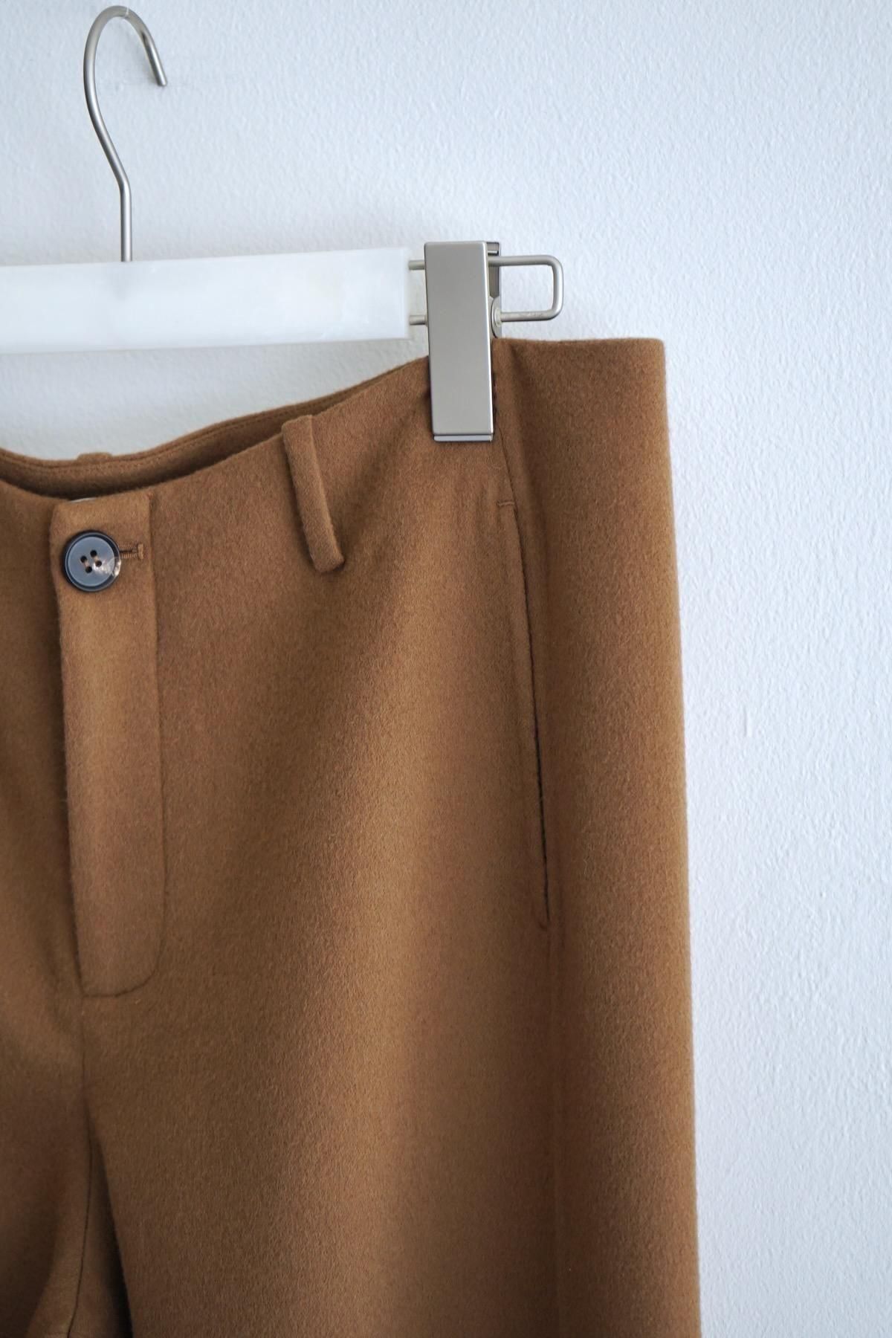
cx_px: 446
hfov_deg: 19.5
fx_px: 2601
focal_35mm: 70
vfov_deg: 28.8
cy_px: 669
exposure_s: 1/80
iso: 500
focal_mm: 70
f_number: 5.6
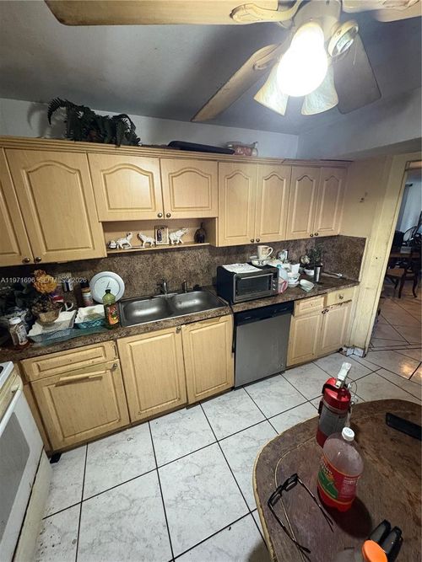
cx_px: 211
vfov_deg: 102.1
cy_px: 281
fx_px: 228
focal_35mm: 14
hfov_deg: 85.7
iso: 800
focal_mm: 2.22
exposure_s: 1/30
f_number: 2.2
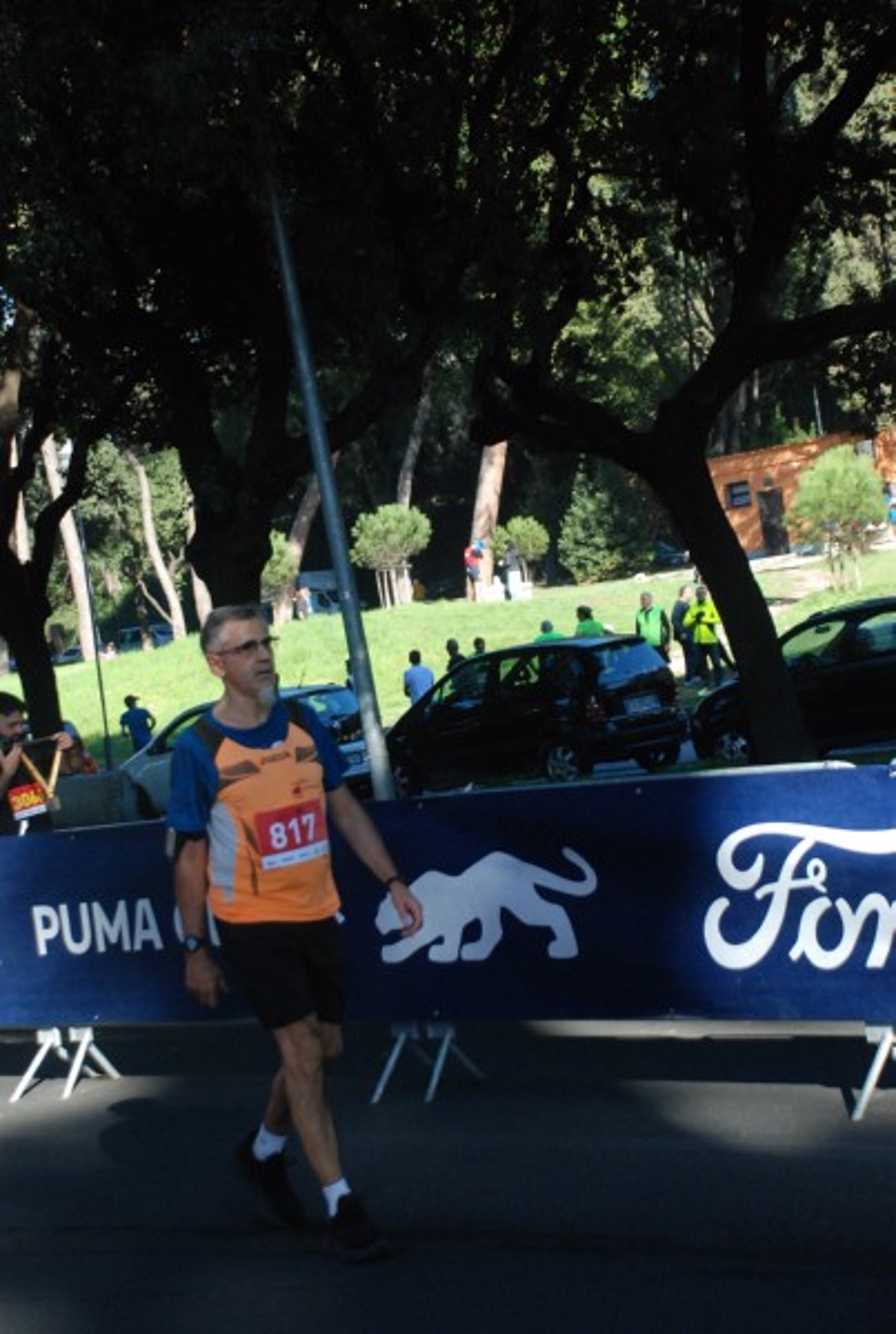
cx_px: 448
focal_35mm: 72
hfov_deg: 19.0
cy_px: 667
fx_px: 2674
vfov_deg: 28.0
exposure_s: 1/1000
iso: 1000
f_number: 4.8
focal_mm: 48
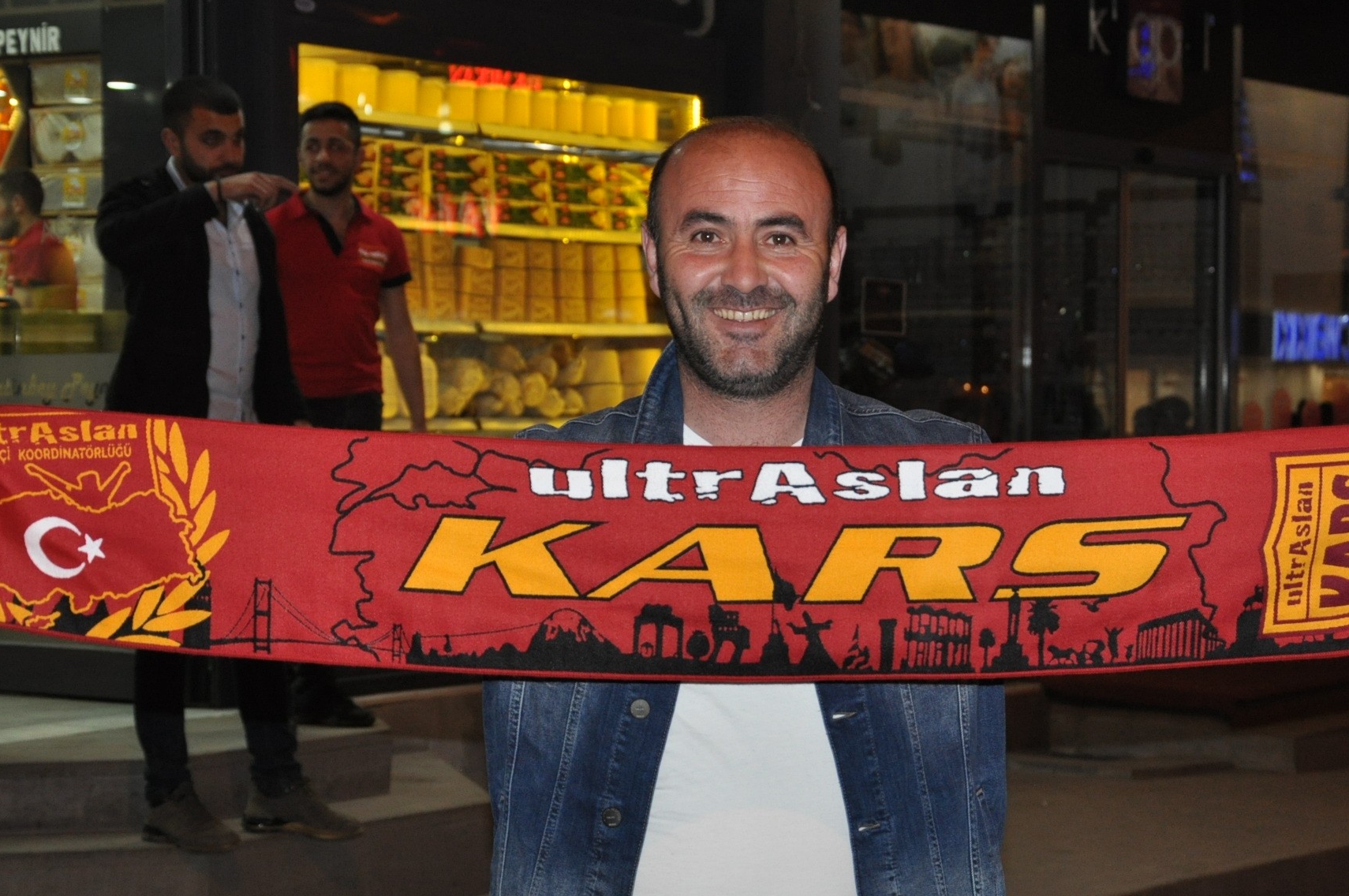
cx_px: 779
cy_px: 405
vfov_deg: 16.1
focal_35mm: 85
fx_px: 3167
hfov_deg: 24.0
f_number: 4.8
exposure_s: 1/60
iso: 800
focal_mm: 45
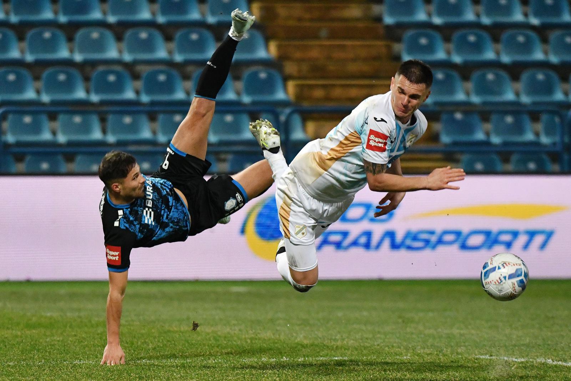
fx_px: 4283
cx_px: 286
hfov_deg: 7.6
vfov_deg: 5.1
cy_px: 190
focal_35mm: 270
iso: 4000
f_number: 4
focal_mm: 270
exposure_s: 1/1250
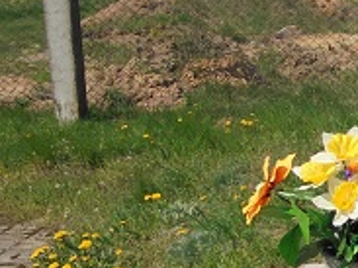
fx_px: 941
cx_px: 483
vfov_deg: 16.1
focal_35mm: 91
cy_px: 213
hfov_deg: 19.6
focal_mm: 4.6
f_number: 11.5
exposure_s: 1/160
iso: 100
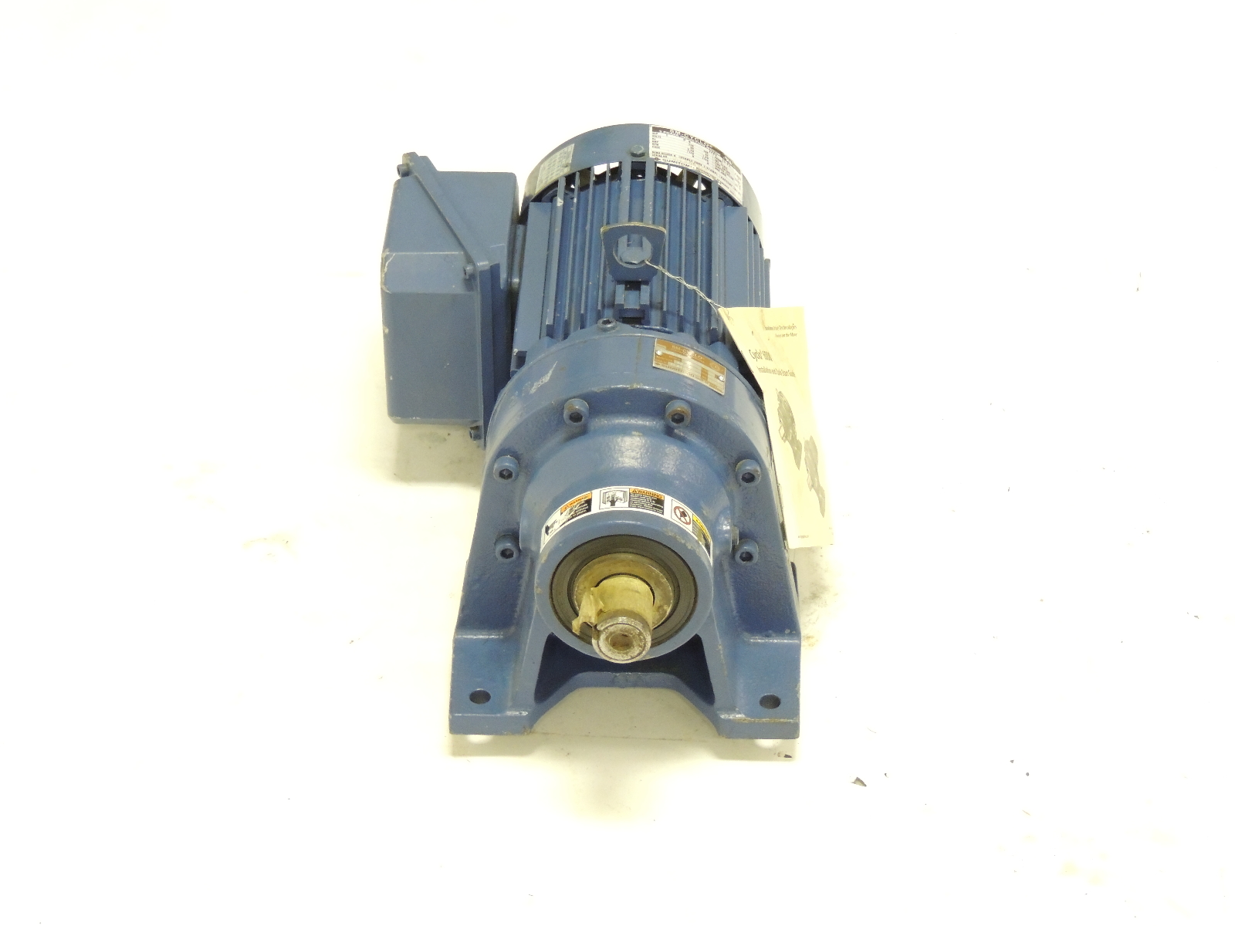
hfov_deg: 23.0
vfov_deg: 17.4
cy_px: 463
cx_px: 618
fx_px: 3033
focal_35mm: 85
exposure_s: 1/15
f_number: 4
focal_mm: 15.1
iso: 800
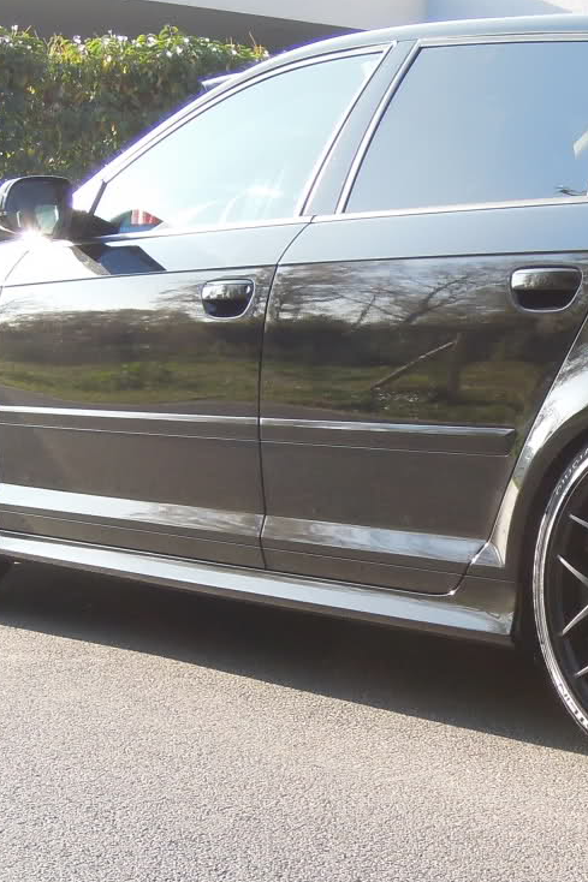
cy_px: 487
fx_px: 2500
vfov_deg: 20.0
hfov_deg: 13.2
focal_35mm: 102
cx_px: 601
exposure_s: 1/250
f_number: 3.5
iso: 160
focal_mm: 8.1
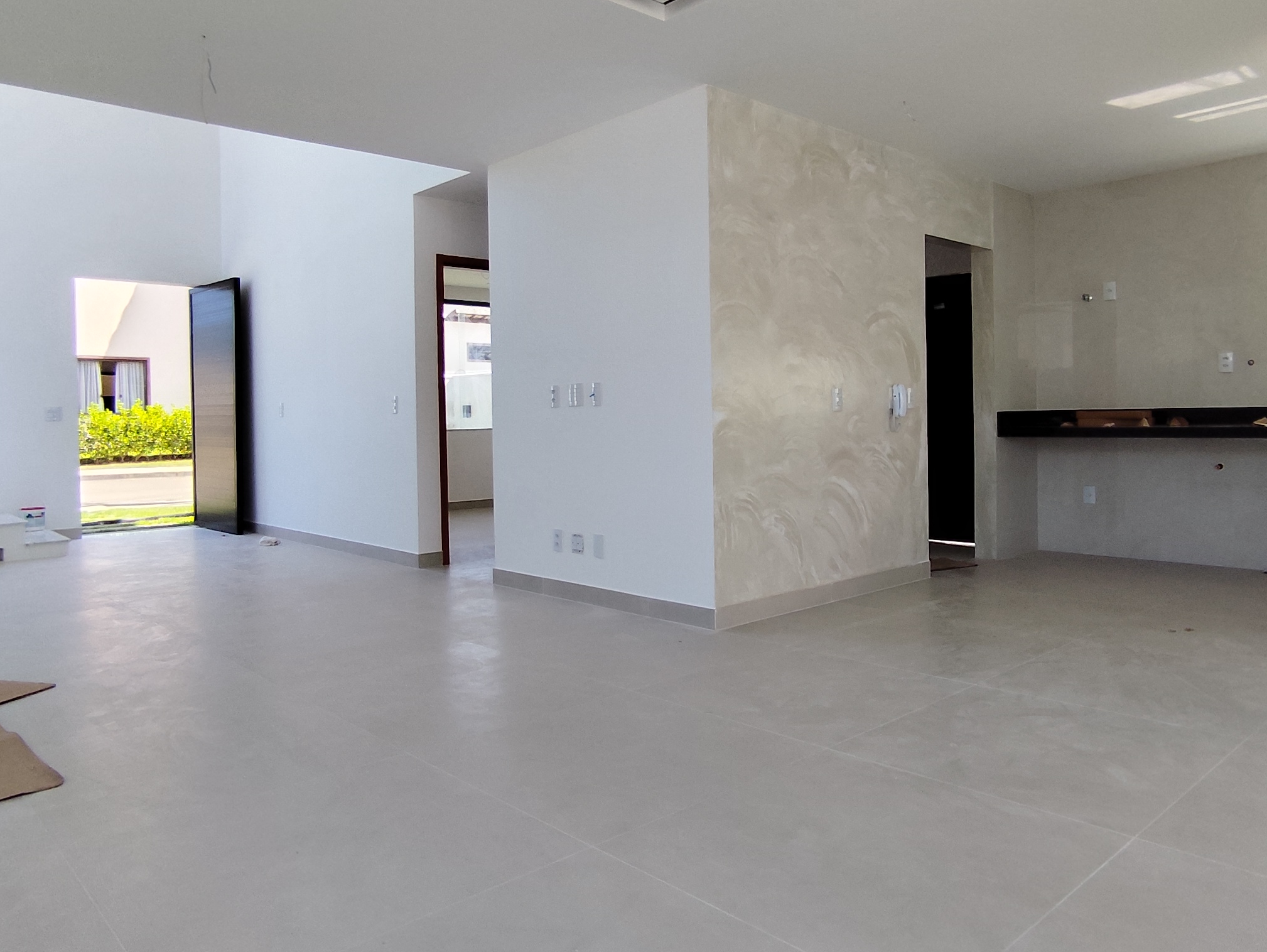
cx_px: 682
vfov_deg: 53.0
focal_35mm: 26
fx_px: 952
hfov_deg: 67.2
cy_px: 435
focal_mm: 1.65
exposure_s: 1/399
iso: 50
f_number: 2.2
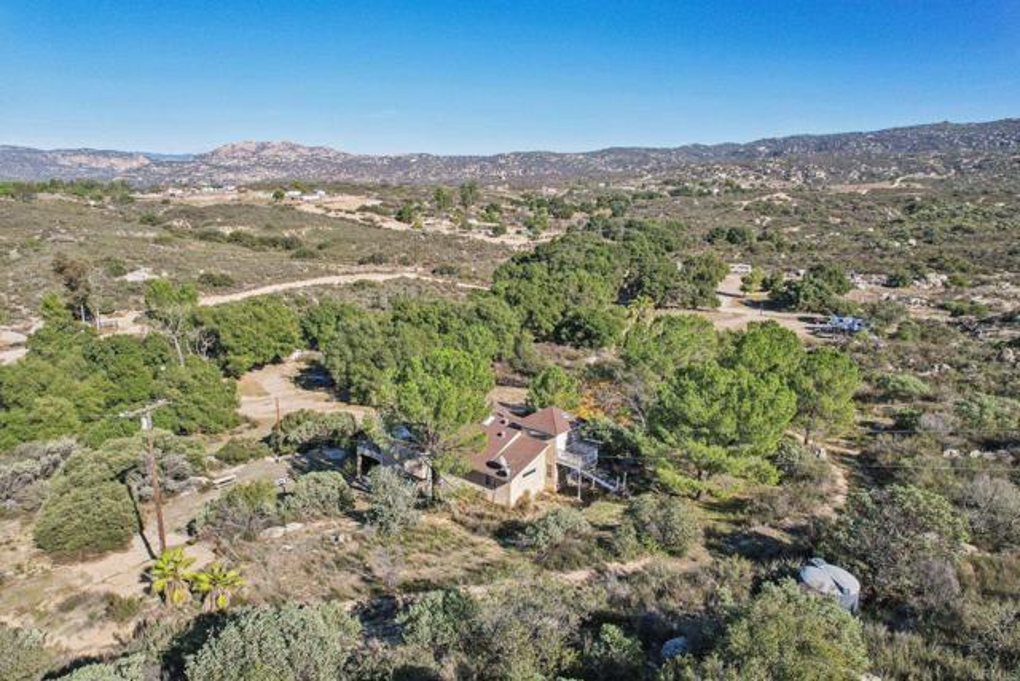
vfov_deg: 57.3
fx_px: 623
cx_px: 510
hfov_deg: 78.6
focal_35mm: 22
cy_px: 340
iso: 130
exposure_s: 1/2000
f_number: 2.8
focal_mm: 8.4
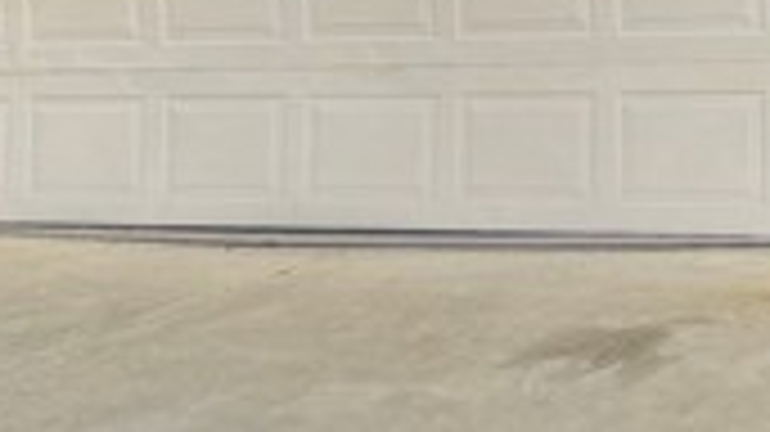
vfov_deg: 11.4
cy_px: 76
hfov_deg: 19.6
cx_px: 765
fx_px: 2163
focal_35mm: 106
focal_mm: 5.7
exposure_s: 1/11364
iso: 50
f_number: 1.5
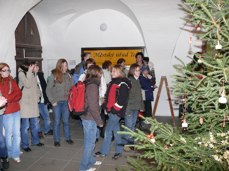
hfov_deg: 52.6
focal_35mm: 35
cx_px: 114
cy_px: 86
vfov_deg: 40.7
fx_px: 232
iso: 200
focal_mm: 7.4
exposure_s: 1/30
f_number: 2.8
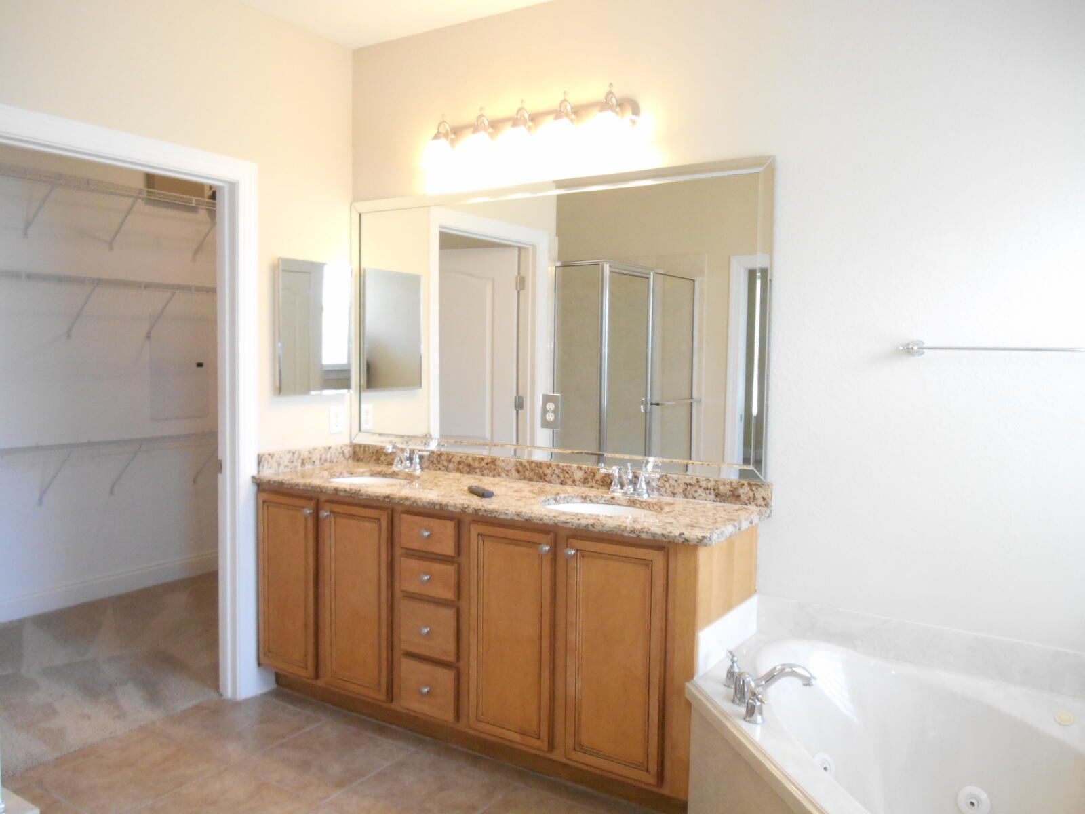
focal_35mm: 26
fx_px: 815
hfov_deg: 67.3
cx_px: 542
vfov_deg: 53.1
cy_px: 407
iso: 400
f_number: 3.4
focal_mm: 4.7
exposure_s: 1/25
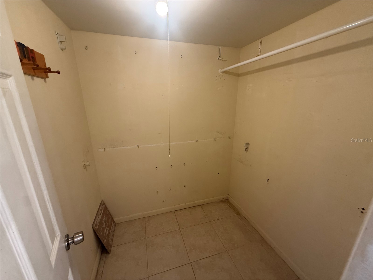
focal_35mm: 14
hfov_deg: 102.1
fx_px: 151
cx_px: 186
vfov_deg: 85.7
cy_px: 140
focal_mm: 2.22
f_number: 2.2
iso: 200
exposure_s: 1/60
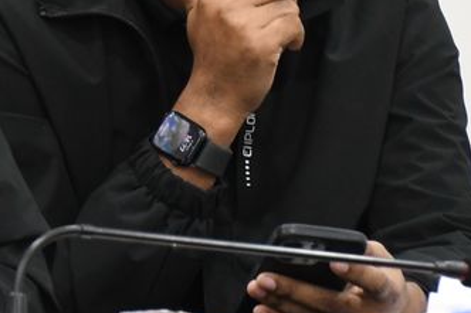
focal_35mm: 716
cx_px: -23
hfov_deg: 2.9
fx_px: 9363
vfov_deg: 1.9
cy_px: -52
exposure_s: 1/50
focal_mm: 155
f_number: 6
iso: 3200
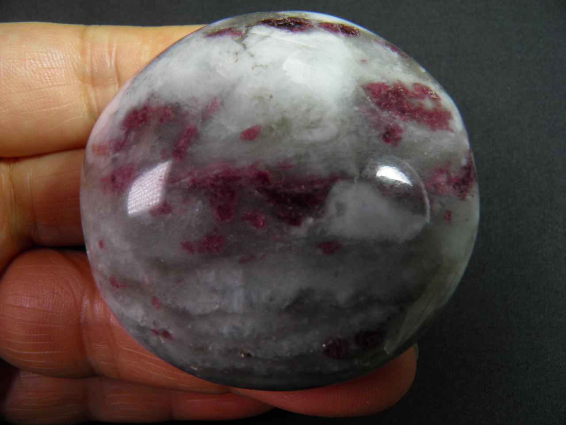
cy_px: 212
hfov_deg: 63.4
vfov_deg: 49.7
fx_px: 458
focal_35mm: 28
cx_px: 283
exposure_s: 1/50
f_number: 5
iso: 50
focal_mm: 4.9
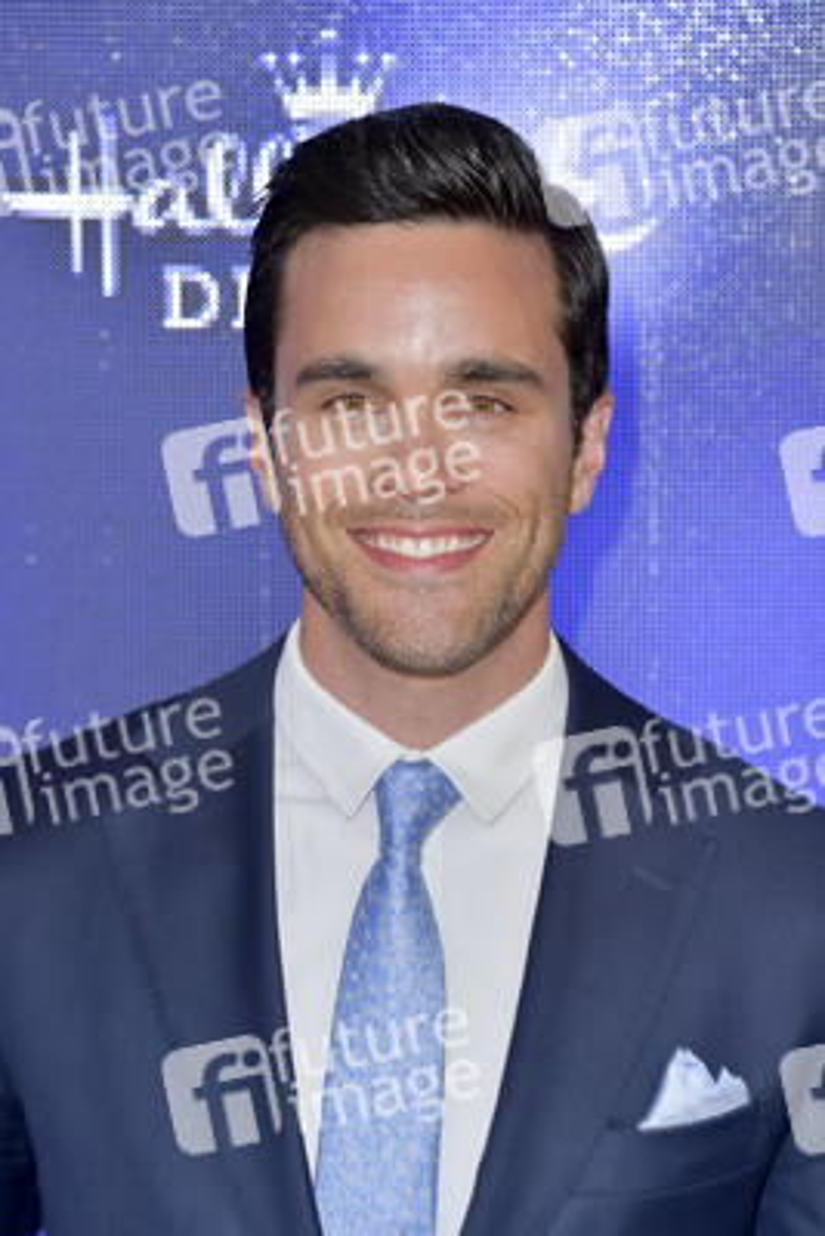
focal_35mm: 170
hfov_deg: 8.1
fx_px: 5838
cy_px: 618
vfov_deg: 12.1
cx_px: 412
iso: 320
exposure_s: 1/250
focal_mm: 170
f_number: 7.1
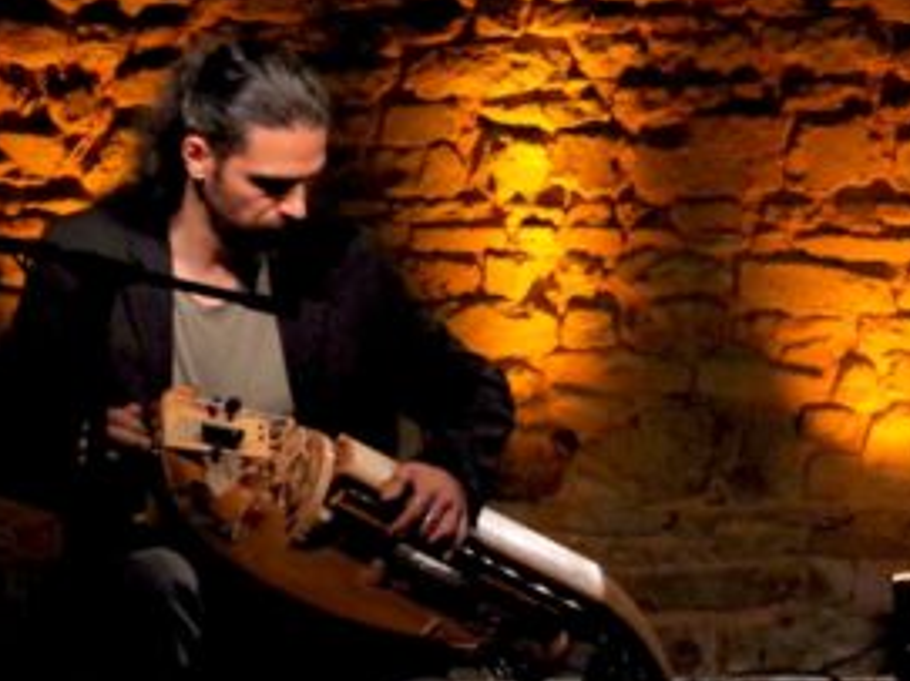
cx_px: 984
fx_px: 7305
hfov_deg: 7.1
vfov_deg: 5.3
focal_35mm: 278
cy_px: -107
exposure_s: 1/320
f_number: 5
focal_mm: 67.5
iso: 1600
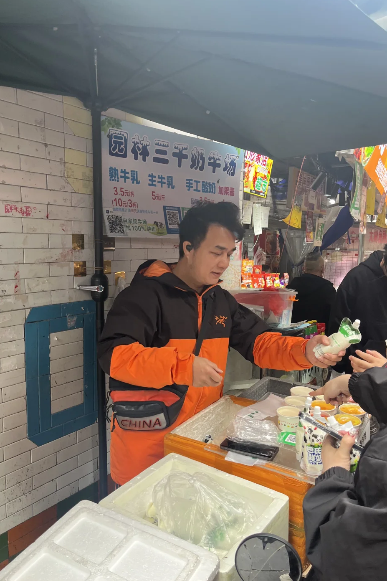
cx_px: 176
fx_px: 452
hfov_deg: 46.3
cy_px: 299
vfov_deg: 65.5
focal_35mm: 28
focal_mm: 5.1
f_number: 1.6
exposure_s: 1/121
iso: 100
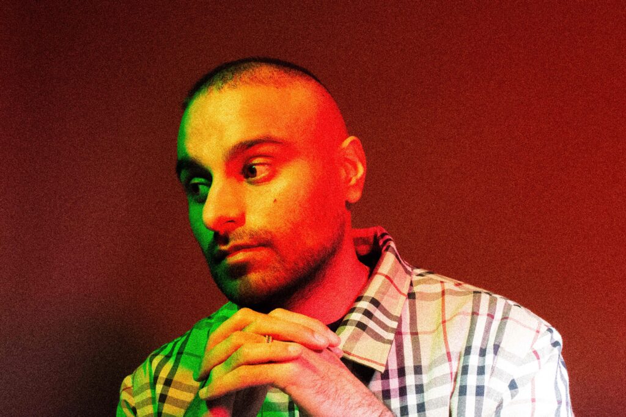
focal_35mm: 50
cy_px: 208
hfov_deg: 39.6
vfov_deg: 27.0
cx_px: 313
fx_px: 870
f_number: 16
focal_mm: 50
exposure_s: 1/250
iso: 6400
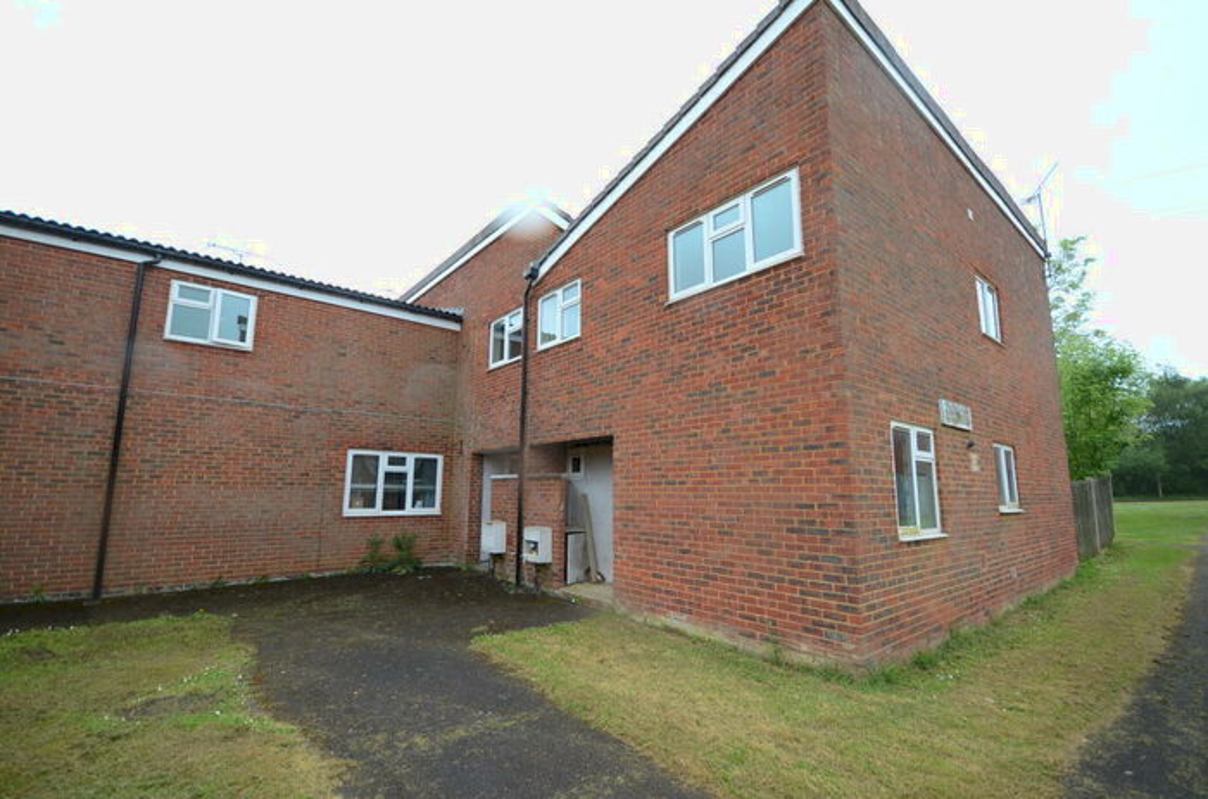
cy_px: 400
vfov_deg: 77.0
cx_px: 604
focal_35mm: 15
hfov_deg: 100.5
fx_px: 502
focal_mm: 10
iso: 100
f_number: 6.3
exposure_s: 1/160
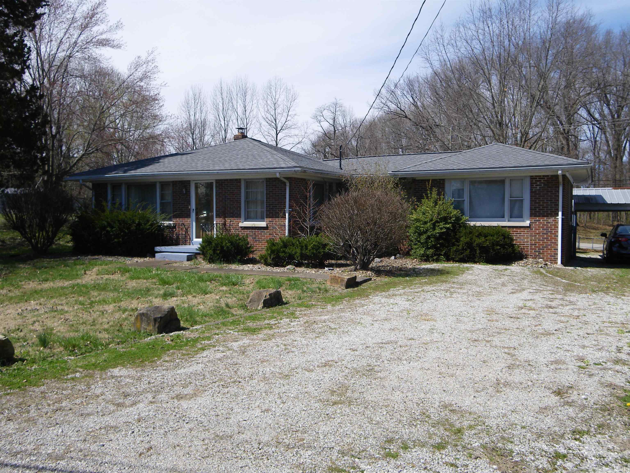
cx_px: 315
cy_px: 236
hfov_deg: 55.4
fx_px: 601
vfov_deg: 42.9
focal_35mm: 33
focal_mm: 5.8
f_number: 2.8
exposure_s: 1/800
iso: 64
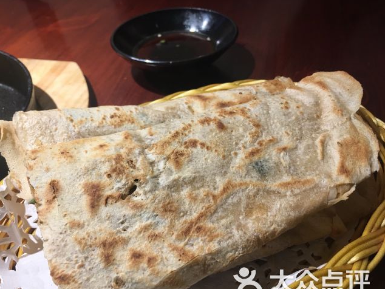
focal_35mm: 32
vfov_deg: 44.2
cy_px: 154
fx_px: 356
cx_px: 173
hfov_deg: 56.7
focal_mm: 4.15
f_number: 2.2
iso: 25
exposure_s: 1/33
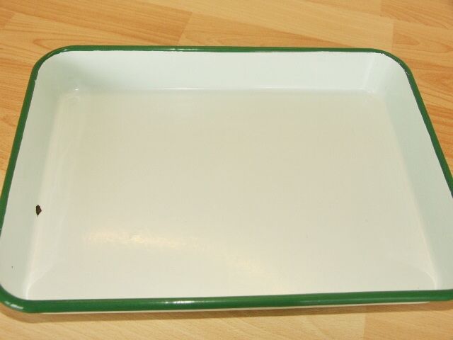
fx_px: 458
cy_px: 170
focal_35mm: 35
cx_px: 226
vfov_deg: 40.7
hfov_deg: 52.6
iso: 100
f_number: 3.5
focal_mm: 9.17
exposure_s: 1/50
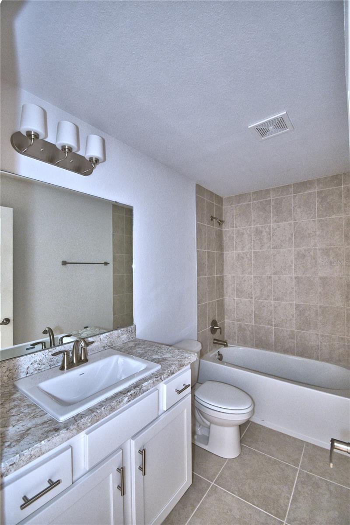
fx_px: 219
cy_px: 262
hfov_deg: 77.3
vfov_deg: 100.4
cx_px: 175
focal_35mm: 15
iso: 800
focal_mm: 10
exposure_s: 1/30
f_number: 4.5
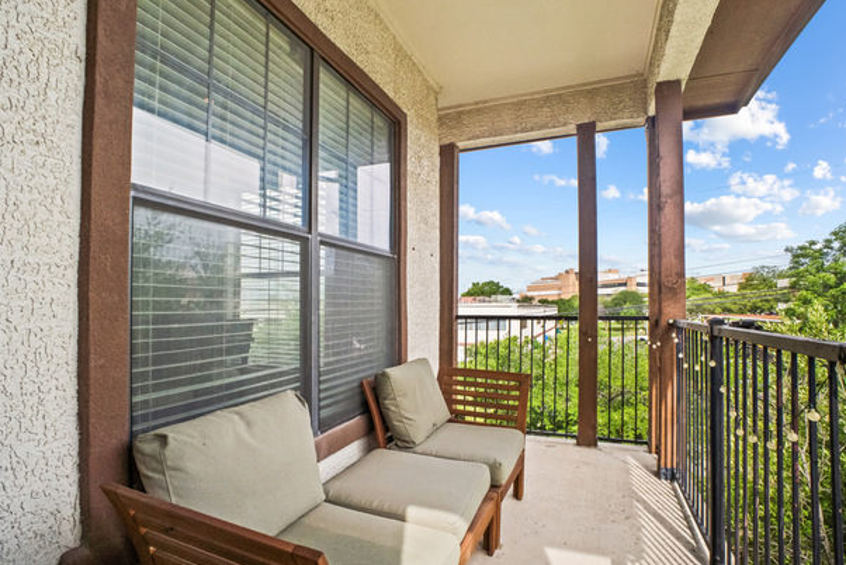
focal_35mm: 18
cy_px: 296
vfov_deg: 68.8
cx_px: 416
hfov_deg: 91.5
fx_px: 412
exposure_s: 1/1000
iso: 800
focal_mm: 11
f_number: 8
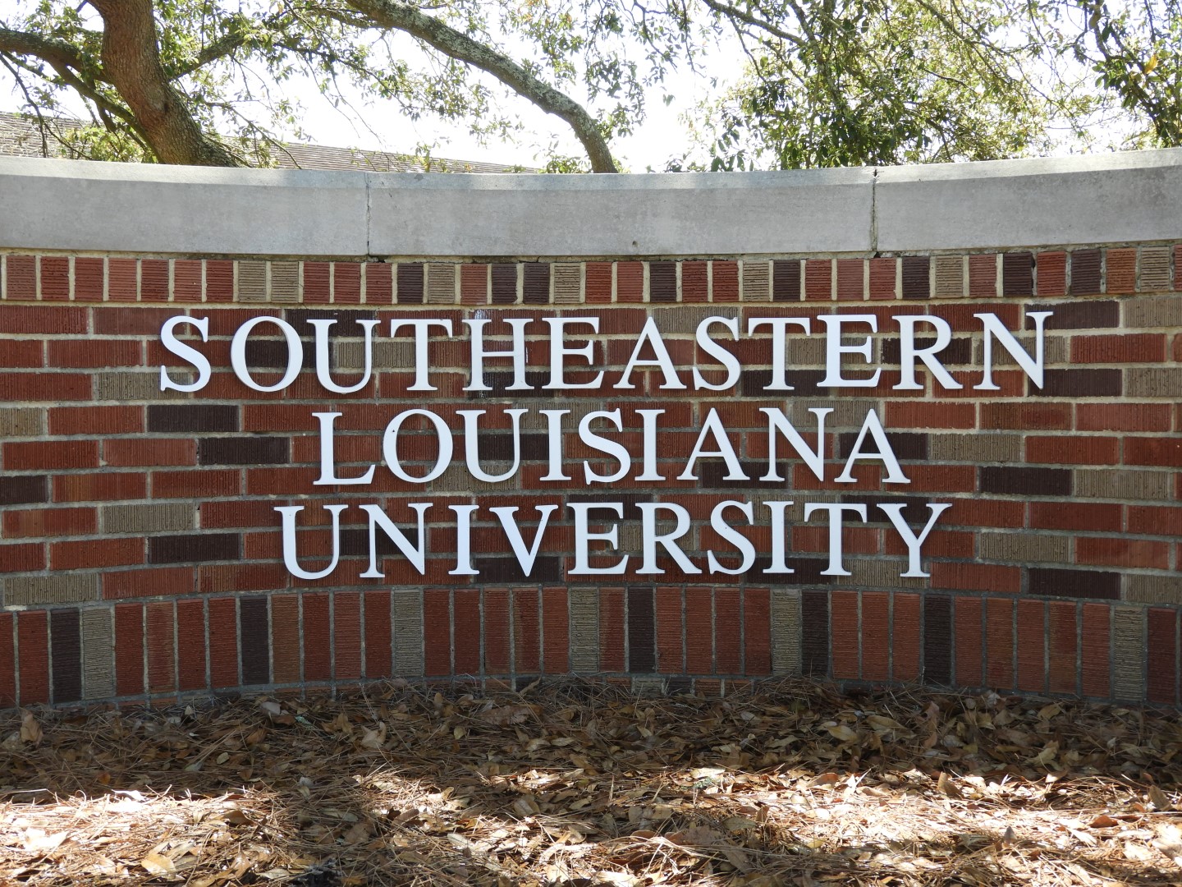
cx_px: 591
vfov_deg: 29.1
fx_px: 1707
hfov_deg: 38.2
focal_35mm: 50
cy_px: 444
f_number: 4
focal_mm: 9
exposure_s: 1/125
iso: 100
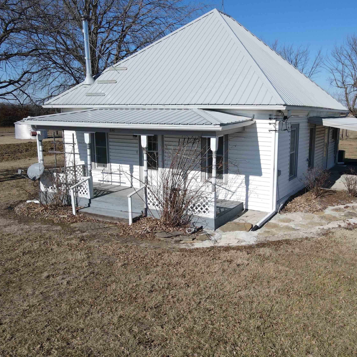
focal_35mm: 29
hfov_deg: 55.0
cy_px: 174
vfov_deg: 55.6
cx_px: 222
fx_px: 338
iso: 100
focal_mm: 4.5
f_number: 2.8
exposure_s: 1/1000
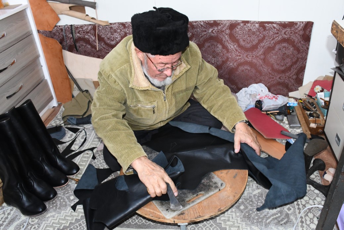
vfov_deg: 43.6
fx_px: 287
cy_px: 115
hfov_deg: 61.9
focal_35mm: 30
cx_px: 172
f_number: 6.7
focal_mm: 20
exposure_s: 1/60
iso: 2500
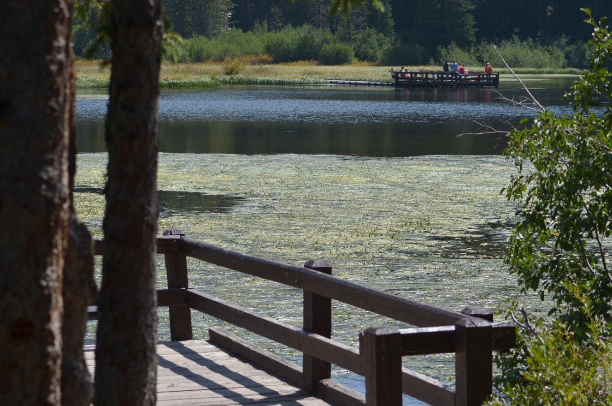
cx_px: 306
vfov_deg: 13.0
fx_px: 1782
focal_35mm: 105
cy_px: 203
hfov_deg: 19.5
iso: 100
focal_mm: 70
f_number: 6.3
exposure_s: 1/640
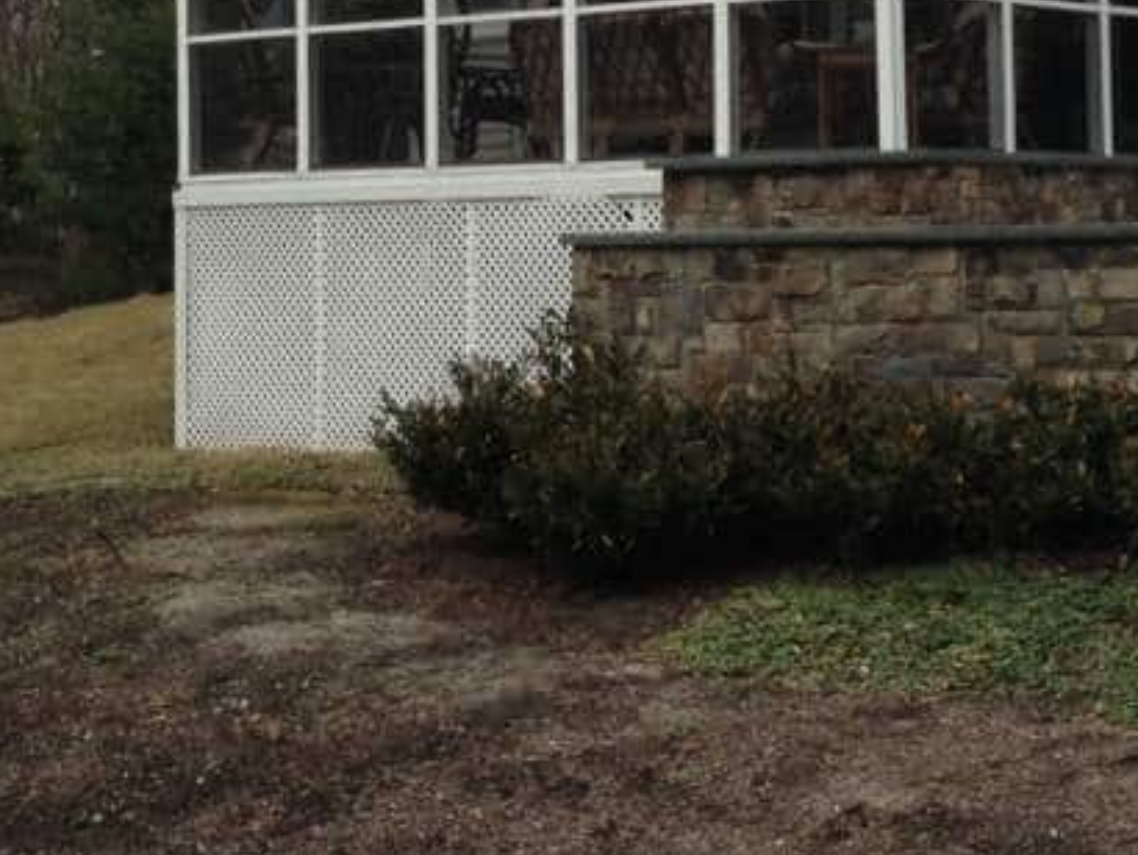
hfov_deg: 21.2
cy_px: 61
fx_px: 3026
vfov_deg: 15.9
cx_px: 716
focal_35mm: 92
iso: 50
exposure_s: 1/861
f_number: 2.4
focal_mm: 4.1
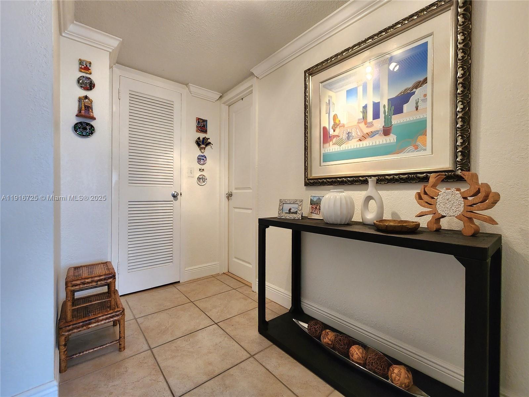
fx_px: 199
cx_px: 264
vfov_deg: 89.9
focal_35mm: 13
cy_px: 198
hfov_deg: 106.2
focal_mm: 2.2
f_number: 2.2
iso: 200
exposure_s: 1/60.2
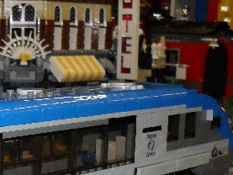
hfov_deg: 18.3
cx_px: -56
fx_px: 680
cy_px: 153
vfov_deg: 14.5
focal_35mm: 101
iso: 200
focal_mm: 6.3
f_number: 3.2
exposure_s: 1/45
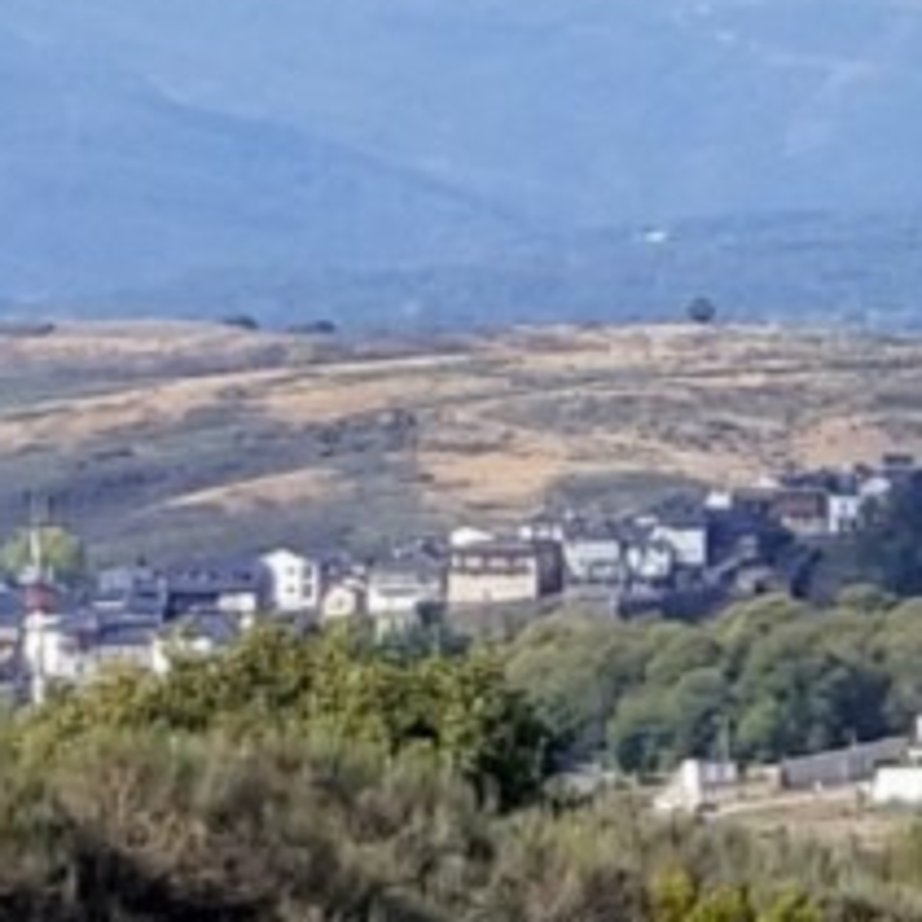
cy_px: 198
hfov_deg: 4.0
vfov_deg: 4.0
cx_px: 645
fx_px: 13289
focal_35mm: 441
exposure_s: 1/762
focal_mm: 6
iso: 25
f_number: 2.4
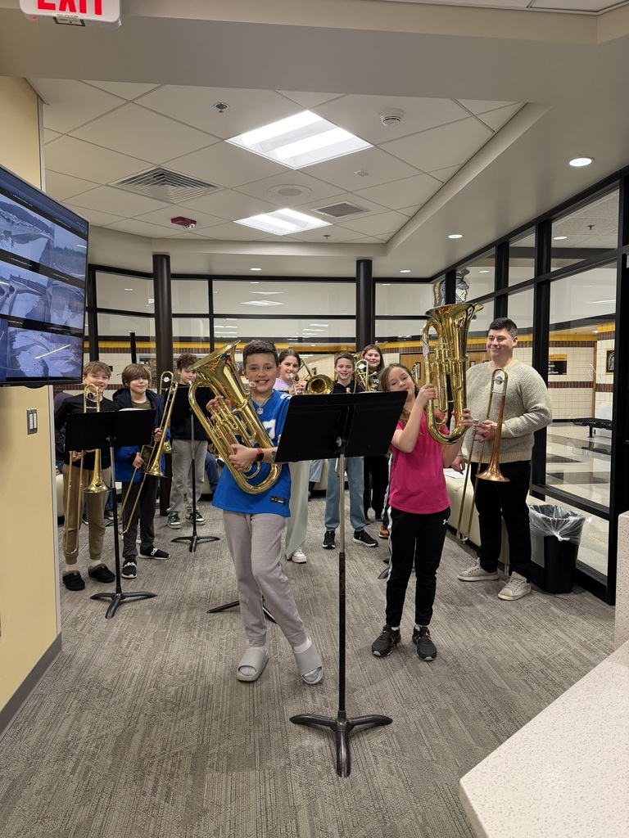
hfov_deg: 56.8
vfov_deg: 71.6
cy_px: 419
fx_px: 581
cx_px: 314
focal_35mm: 24
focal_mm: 6.76
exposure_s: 1/60
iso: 200
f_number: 1.78
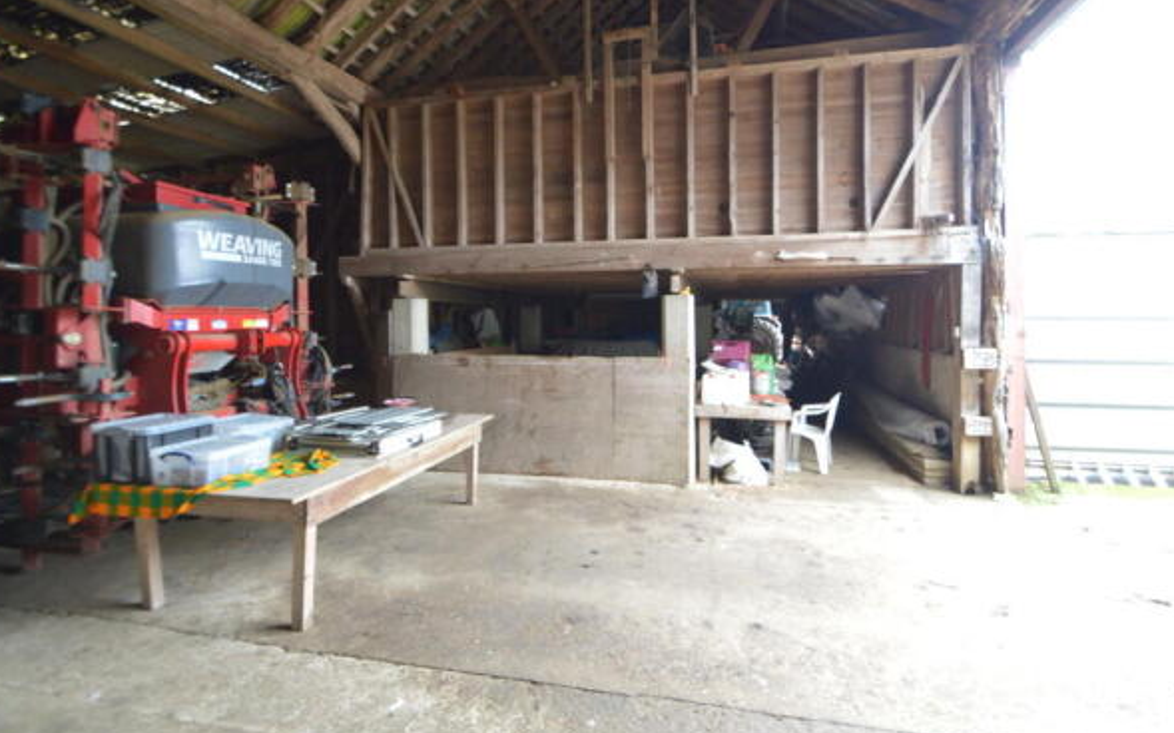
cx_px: 626
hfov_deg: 94.2
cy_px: 319
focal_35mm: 17
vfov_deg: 67.7
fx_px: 544
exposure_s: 1/2
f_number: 3.5
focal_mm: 10
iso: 200
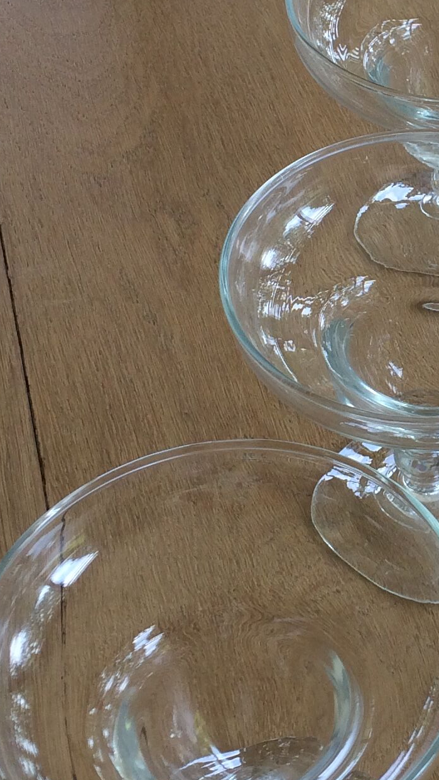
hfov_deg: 13.9
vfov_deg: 25.5
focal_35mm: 83
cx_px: 609
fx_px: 1717
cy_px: 264
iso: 40
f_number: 2.2
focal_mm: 4.15
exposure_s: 1/100
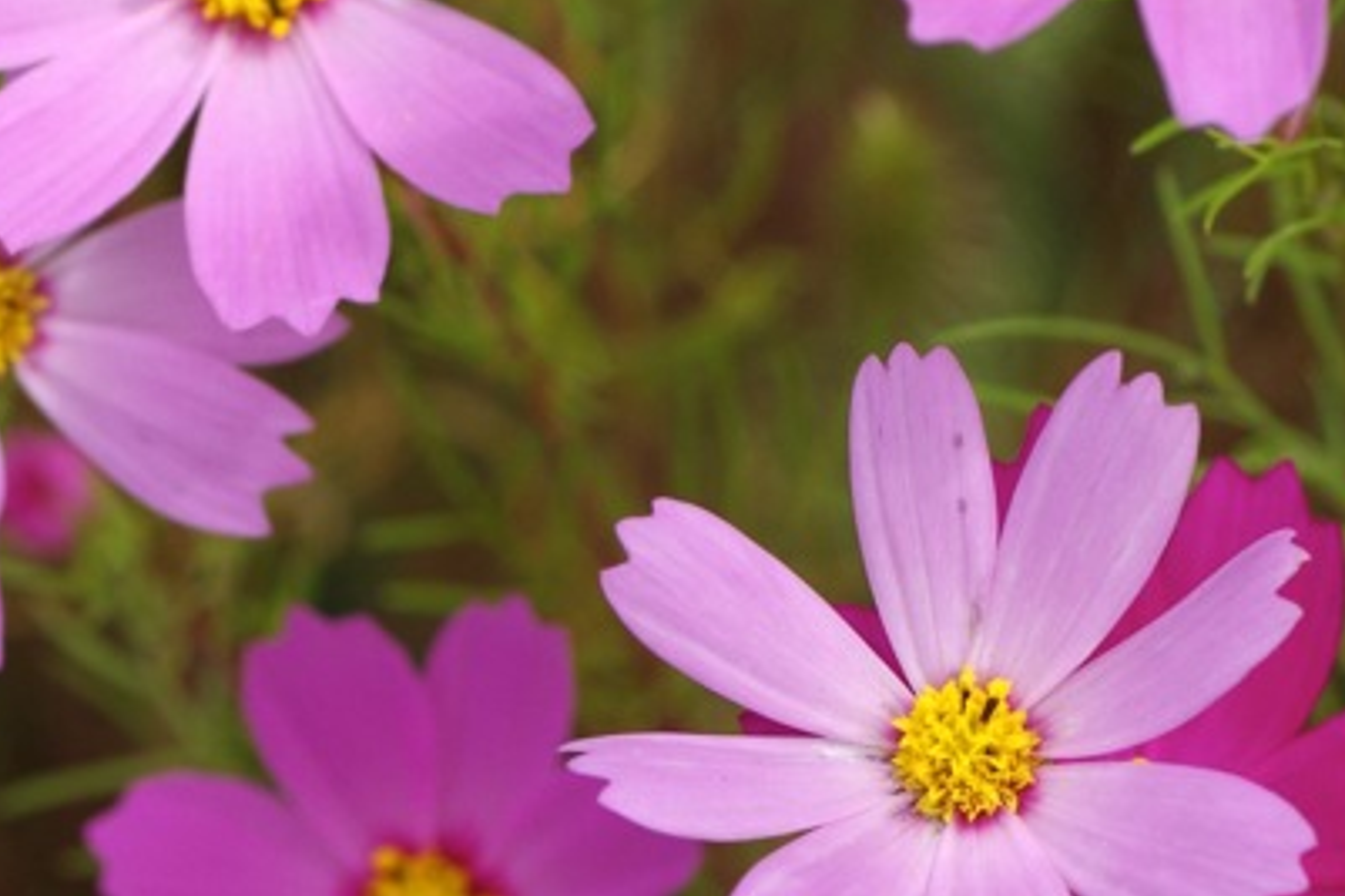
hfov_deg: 6.0
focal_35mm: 345
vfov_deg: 4.0
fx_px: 12884
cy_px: 792
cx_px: 667
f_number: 6.3
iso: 200
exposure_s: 1/800
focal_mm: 90
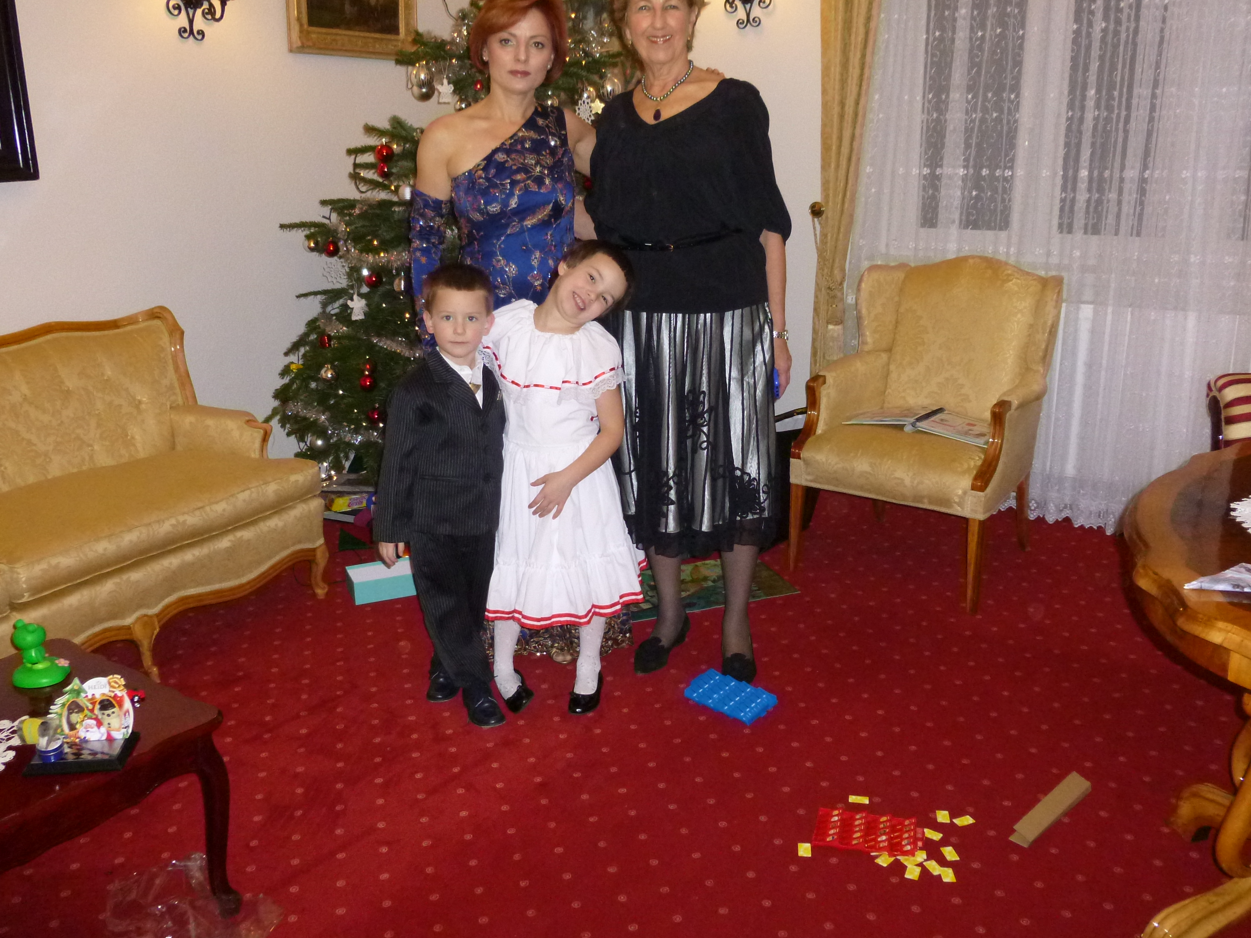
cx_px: 634
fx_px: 1084
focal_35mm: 30
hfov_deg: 60.0
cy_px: 431
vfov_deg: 46.8
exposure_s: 1/60
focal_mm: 4.5
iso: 400
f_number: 3.1
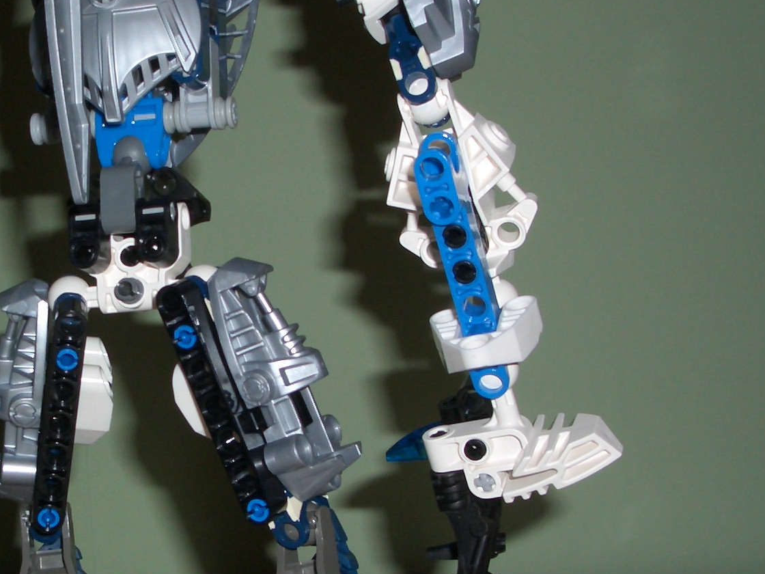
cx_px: 152
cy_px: 320
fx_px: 1591
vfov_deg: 20.4
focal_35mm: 72
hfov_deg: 26.5
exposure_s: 1/60
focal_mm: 5.8
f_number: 4.3
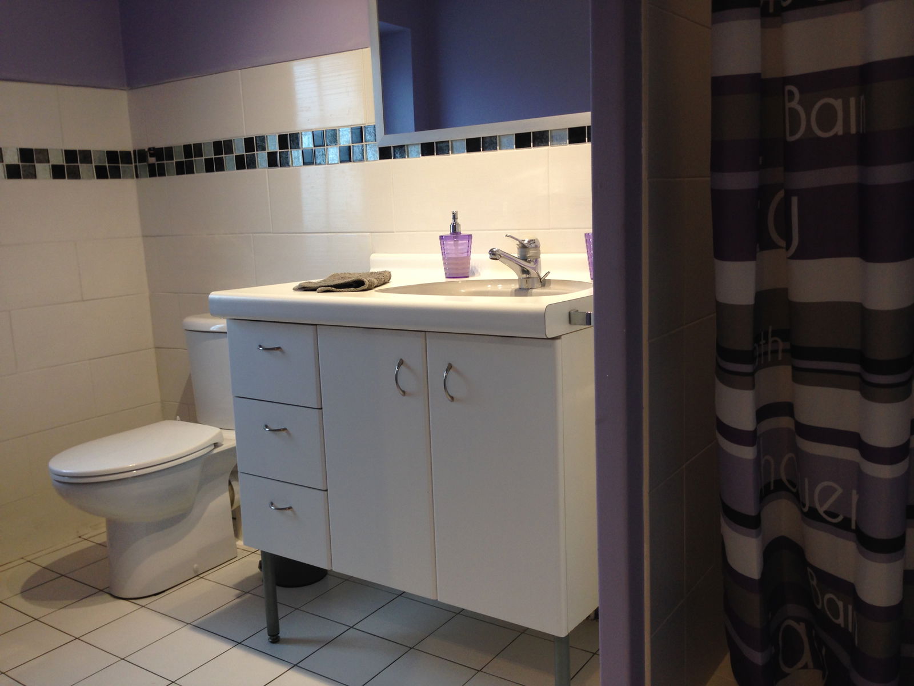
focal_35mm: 33
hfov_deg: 55.4
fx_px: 871
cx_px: 457
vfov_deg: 42.9
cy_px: 343
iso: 50
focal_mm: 4.12
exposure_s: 1/20
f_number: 2.4
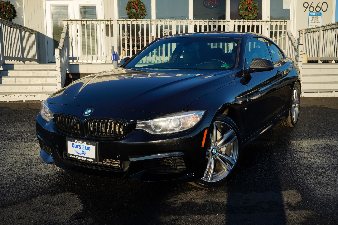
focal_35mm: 39
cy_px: 112
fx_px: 366
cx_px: 169
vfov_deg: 34.2
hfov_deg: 49.6
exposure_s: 1/320
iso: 100
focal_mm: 39
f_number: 8
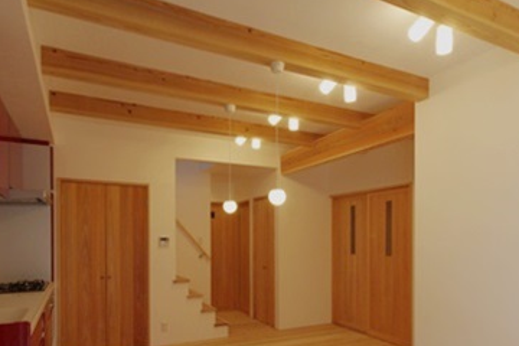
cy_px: 235
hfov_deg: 71.4
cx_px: 281
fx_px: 360
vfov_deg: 50.2
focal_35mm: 25
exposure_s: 1/15
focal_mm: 10
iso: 400
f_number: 11
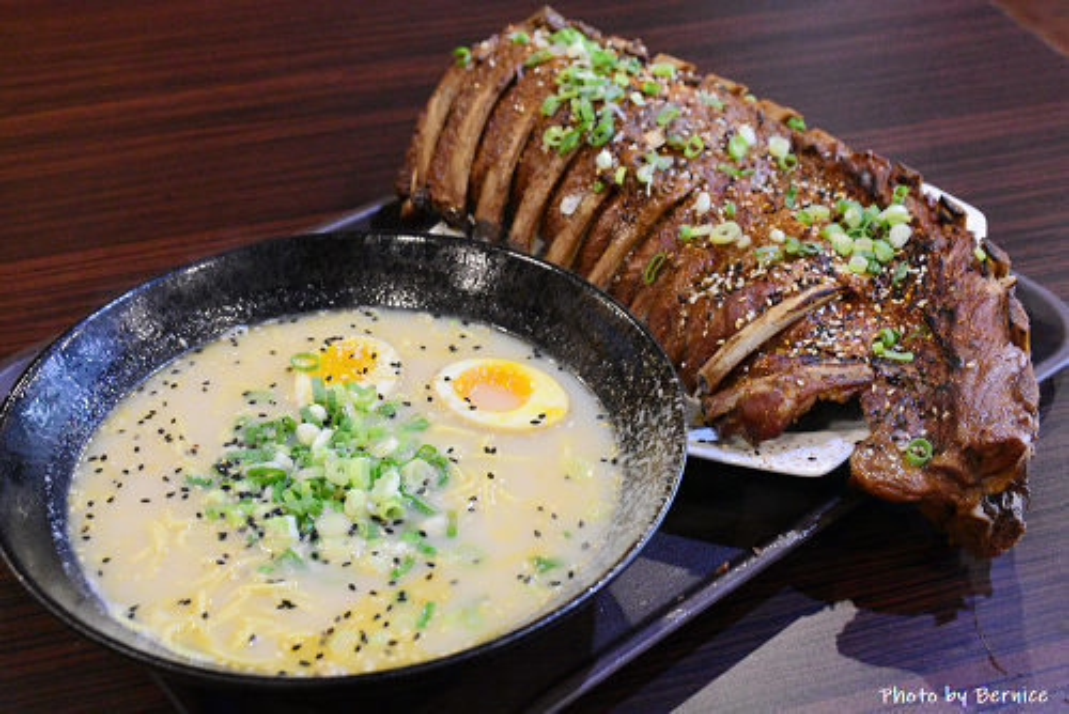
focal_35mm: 48
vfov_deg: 28.1
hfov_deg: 41.1
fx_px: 1426
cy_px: 357
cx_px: 534
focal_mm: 32
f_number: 7.1
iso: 6400
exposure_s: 1/50
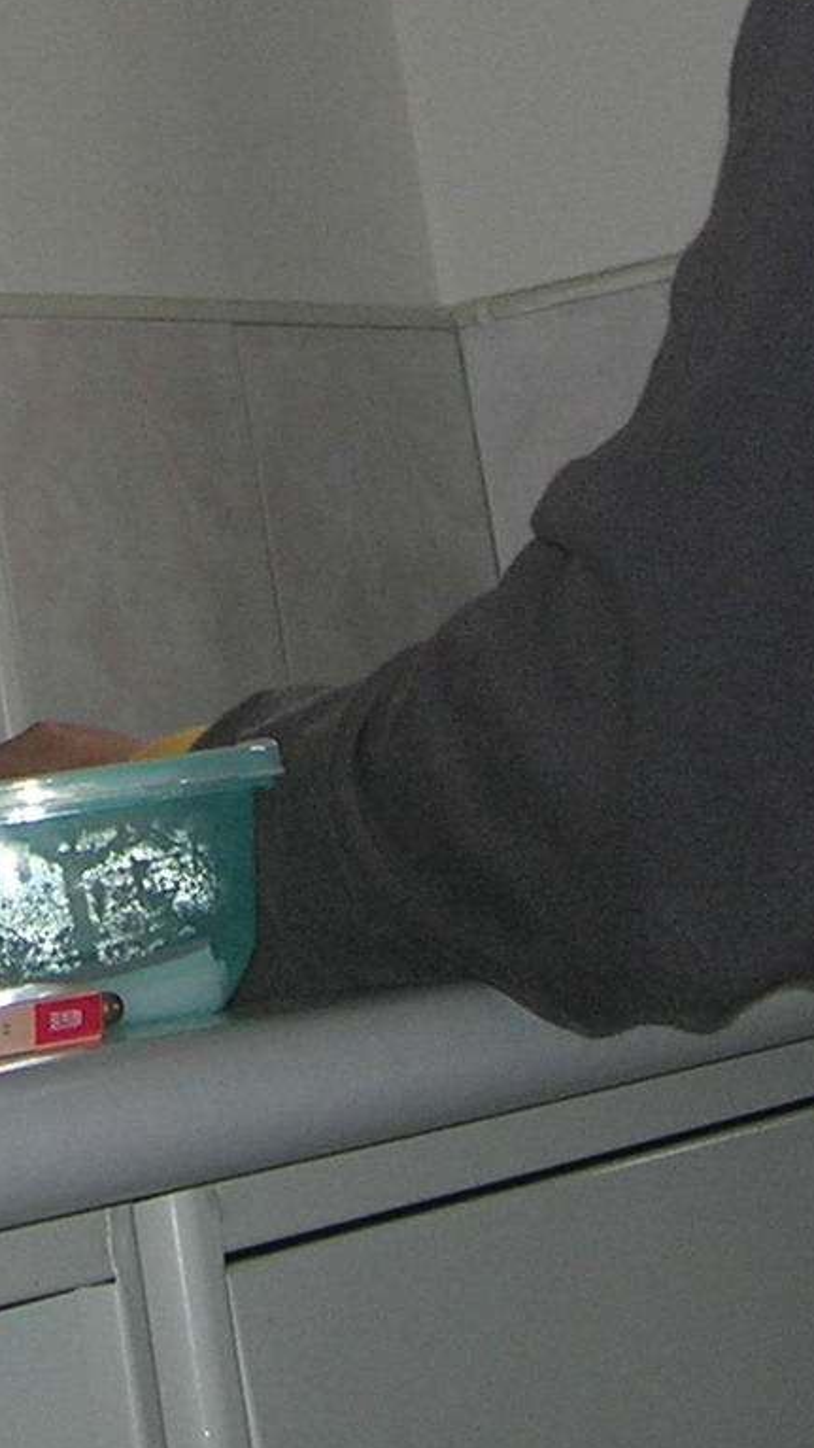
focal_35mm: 140
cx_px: -215
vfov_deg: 15.0
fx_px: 5371
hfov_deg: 8.6
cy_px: -125
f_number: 2.8
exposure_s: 1/60.1
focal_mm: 7.8
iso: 64
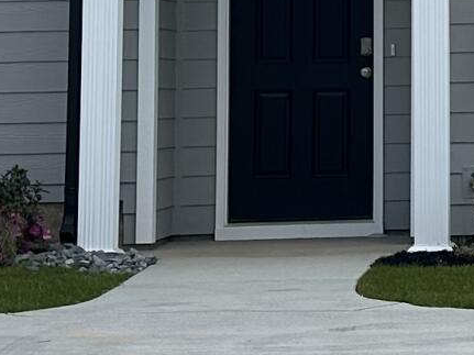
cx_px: 730
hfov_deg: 11.3
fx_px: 2286
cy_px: -97
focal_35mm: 167
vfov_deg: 8.8
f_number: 1.78
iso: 80
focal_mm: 6.86
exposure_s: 1/4348
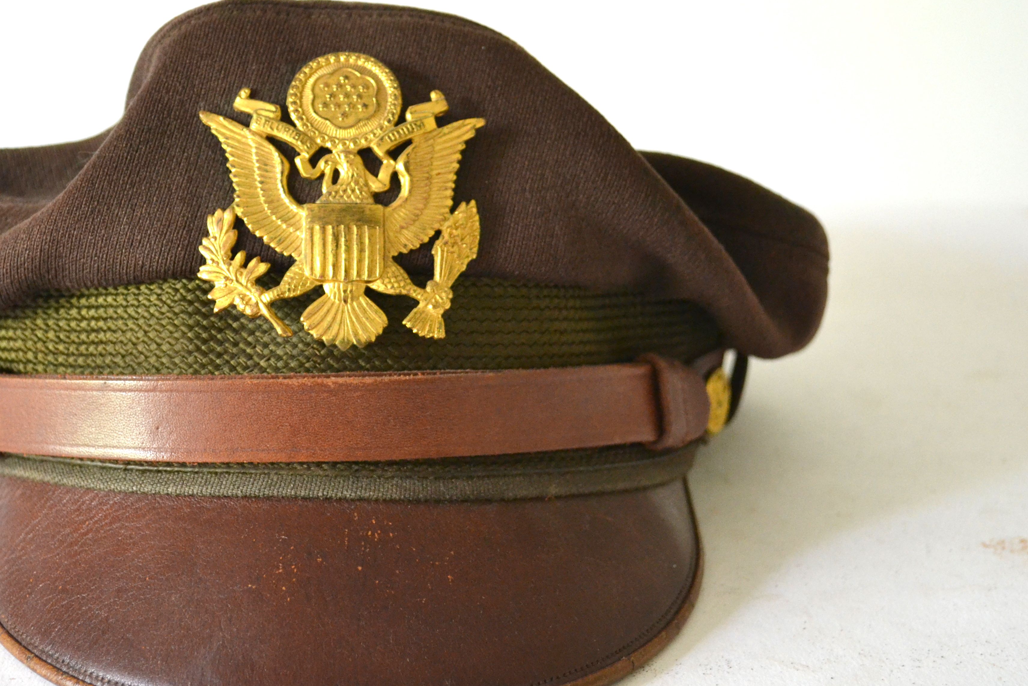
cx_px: 351
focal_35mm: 71
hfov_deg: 28.4
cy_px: 340
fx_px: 2018
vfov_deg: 19.3
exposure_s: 1/25
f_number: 5.6
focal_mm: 35
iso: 1600
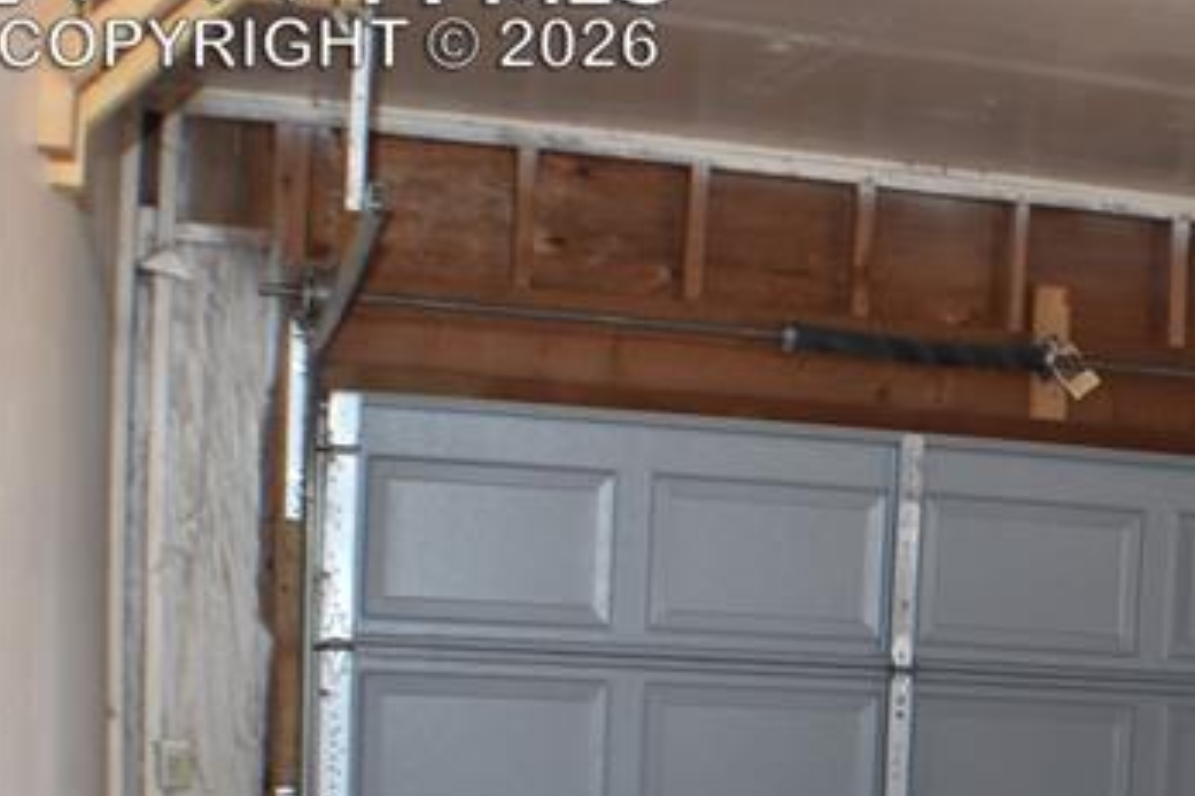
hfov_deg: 16.4
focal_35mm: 115
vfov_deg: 11.6
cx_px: 1746
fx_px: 3815
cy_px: 1054
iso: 800
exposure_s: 1/100
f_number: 5
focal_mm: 26
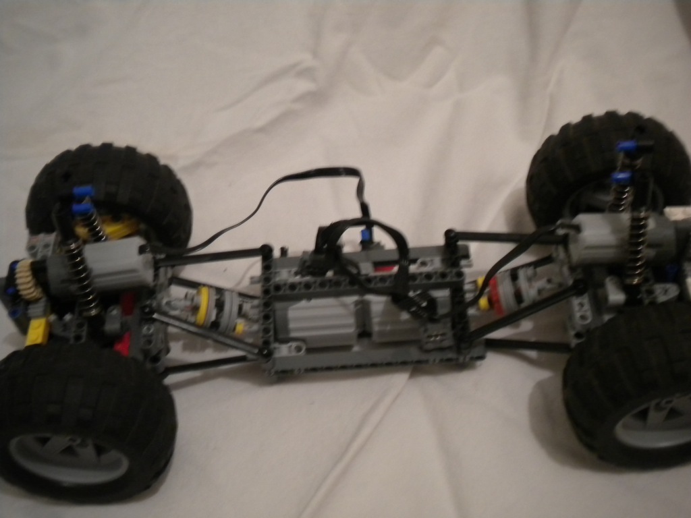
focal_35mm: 41
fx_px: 818
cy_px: 259
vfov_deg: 35.1
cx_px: 346
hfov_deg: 45.8
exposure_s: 1/12.7
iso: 400
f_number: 3.5
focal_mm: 7.4
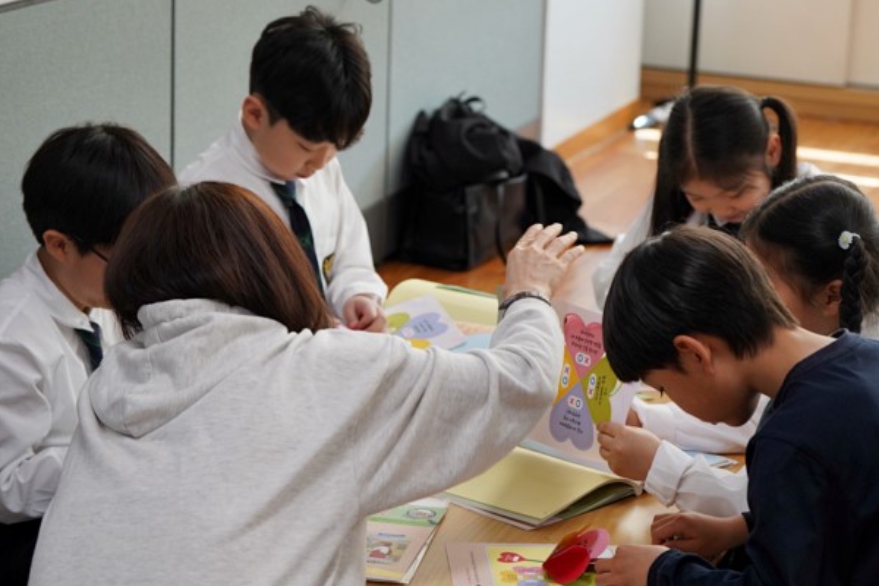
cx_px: 497
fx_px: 2564
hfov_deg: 19.4
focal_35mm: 105
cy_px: 201
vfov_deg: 13.0
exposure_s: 1/160
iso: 640
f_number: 4
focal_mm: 70
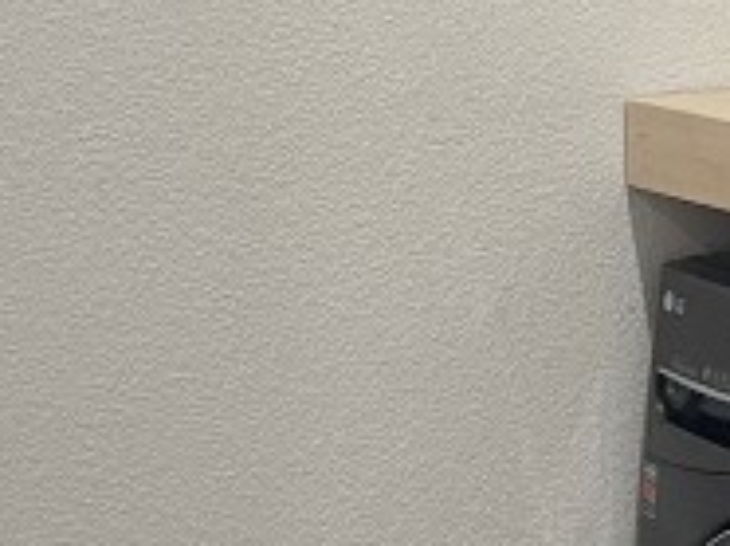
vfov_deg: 10.6
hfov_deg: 13.6
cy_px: -4
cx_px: 1064
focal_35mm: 138
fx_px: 2906
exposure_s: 1/77
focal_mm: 5.1
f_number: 1.6
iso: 125
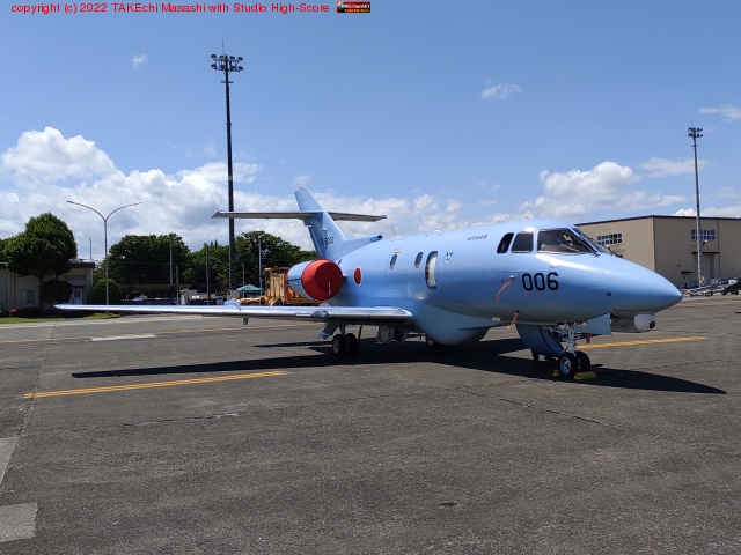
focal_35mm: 27
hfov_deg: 65.3
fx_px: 578
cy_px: 278
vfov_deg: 51.4
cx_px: 370
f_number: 1.79
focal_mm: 4.71
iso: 100
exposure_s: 1/3345
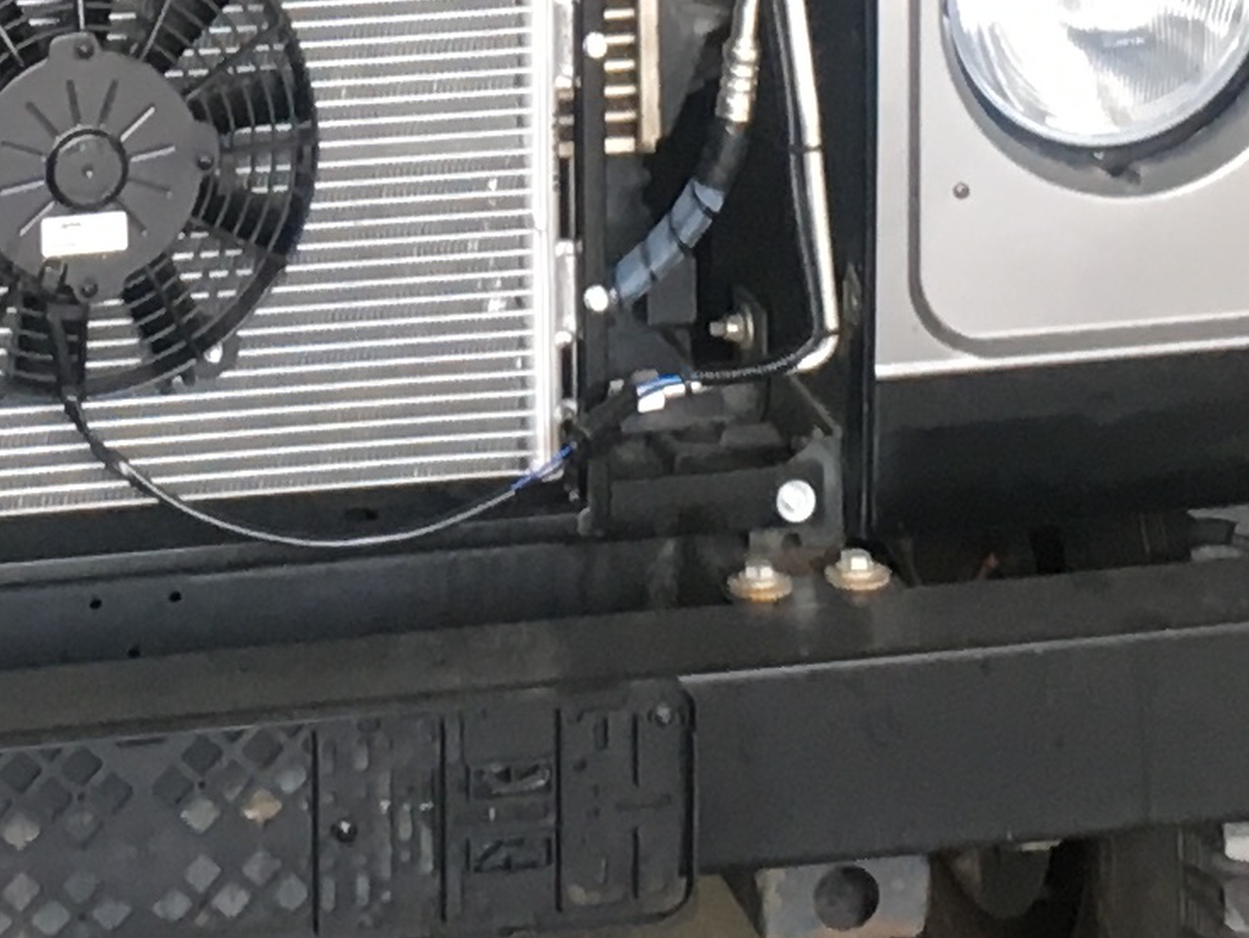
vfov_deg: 8.8
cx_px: -31
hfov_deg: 12.3
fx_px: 5740
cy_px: -904
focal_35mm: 159
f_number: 2.2
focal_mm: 4.15
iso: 100
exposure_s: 1/33
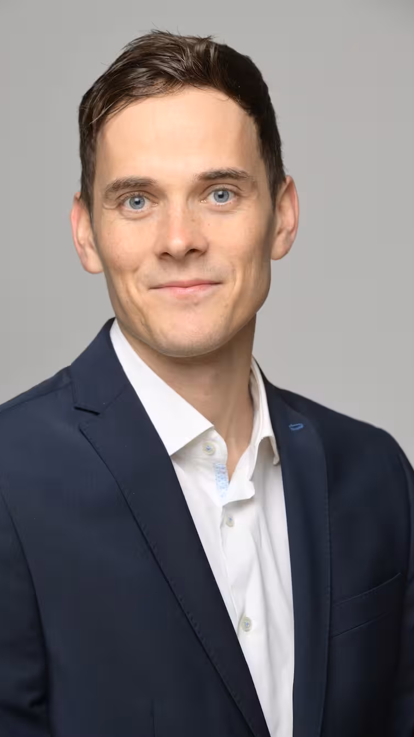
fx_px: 2499
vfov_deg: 16.8
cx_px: 186
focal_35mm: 128
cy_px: 368
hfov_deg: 9.5
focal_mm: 122
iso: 125
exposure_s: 1/125
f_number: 8
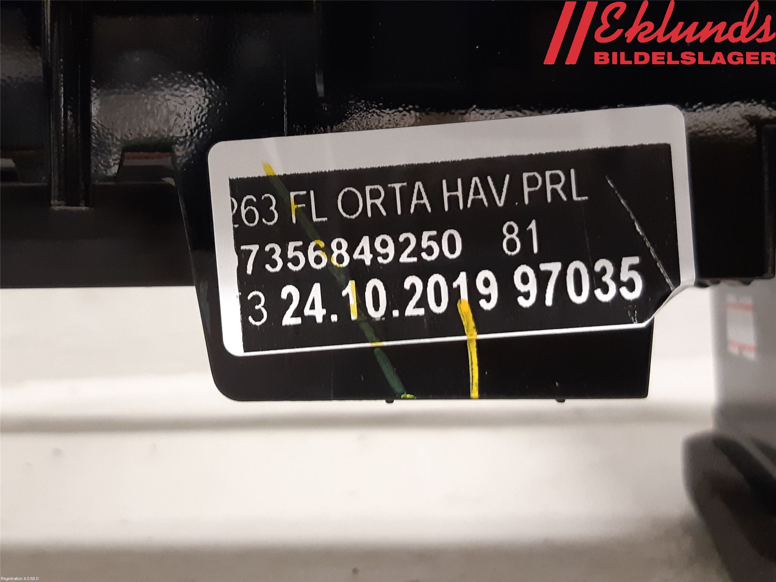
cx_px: 388
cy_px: 291
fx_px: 583
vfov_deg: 53.1
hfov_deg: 67.3
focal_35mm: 26
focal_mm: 3.93
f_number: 1.7
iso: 250
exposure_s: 1/33
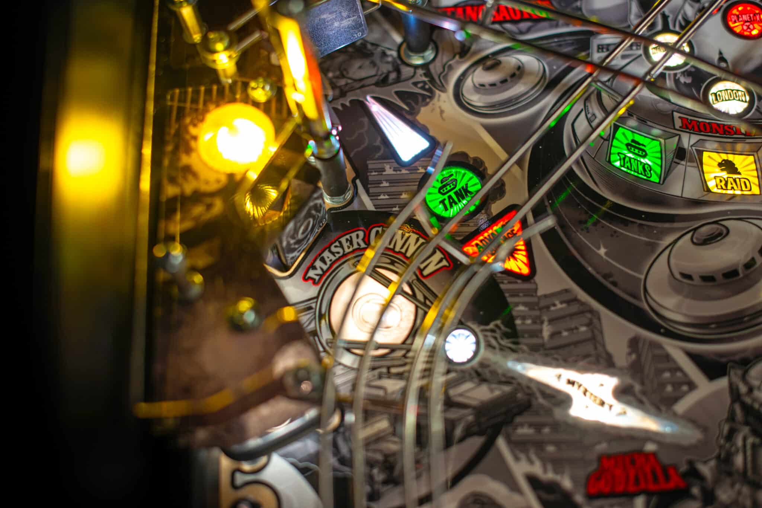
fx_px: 1059
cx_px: 381
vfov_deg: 27.0
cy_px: 254
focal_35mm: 50
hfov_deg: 39.6
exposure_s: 1/100
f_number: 2.5
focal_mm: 50
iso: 250
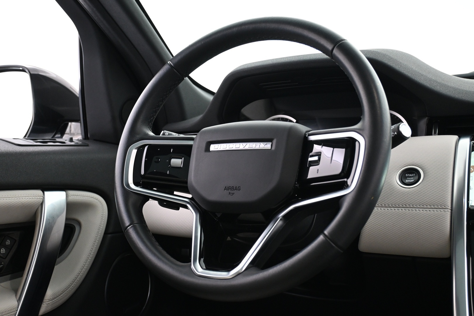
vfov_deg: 33.6
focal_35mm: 40
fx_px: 523
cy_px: 158
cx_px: 237
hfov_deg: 48.7
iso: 1600
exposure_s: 1/13
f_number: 4.5
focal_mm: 26.5
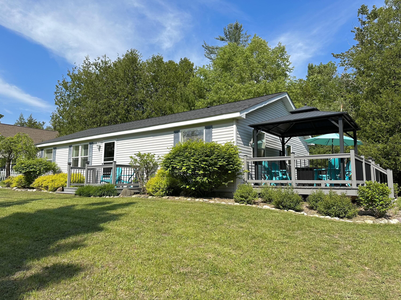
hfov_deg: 71.6
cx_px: 200
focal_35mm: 24
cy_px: 150
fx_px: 278
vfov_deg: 56.8
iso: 80
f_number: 1.78
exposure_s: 1/4348
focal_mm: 6.86
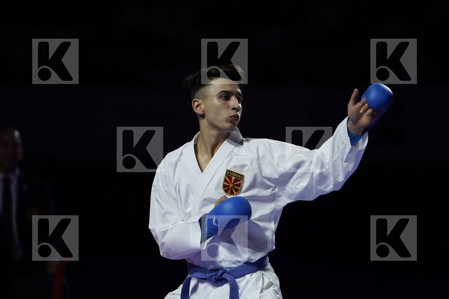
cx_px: 224
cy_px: 150
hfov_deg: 11.0
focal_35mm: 187
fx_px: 2332
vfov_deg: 7.3
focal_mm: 187
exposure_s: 1/1000
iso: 640
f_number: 2.8
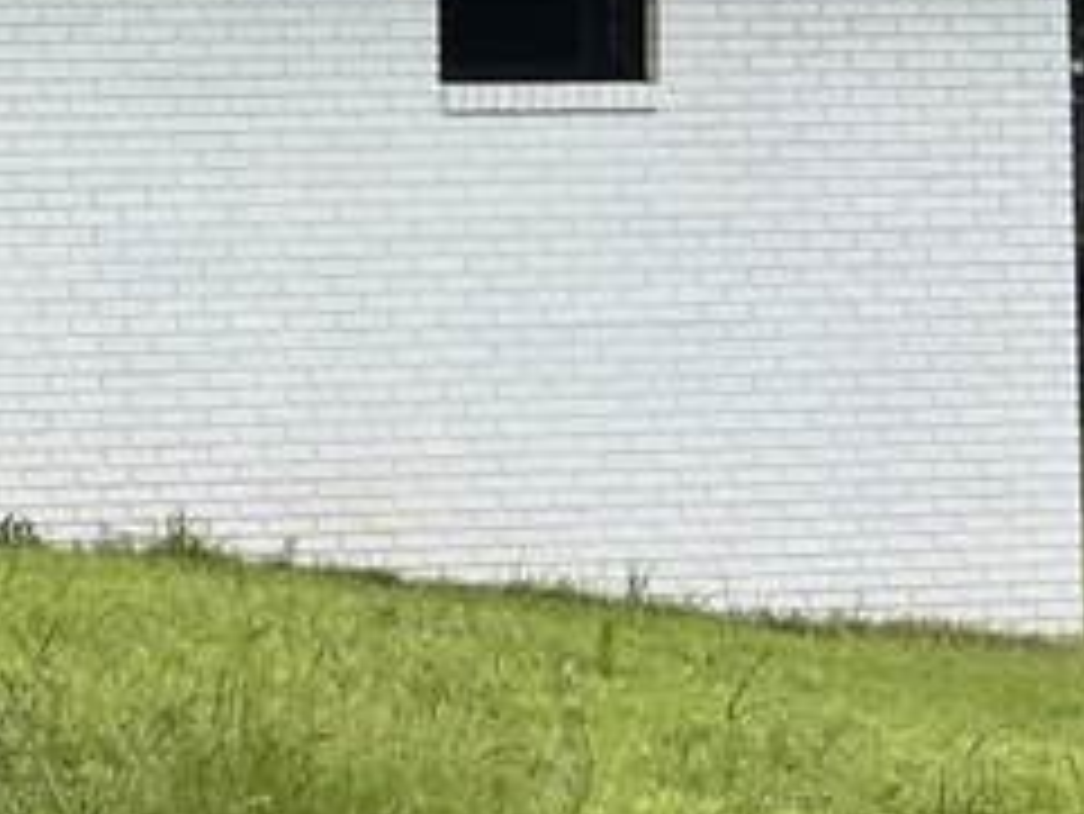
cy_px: -139
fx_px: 4324
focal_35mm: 138
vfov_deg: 10.6
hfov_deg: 11.3
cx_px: -1696
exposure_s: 1/709
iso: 50
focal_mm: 5.7
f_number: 1.5
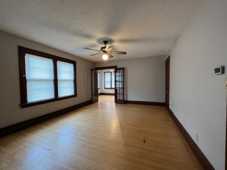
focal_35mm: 13
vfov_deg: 89.9
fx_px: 85
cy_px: 85
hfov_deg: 106.2
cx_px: 114
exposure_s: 1/60
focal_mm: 1.57
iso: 250
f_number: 1.8
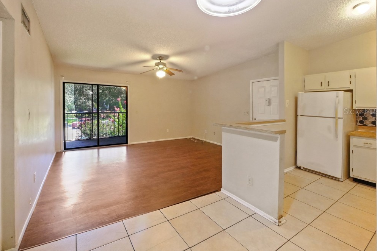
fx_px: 157
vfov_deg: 77.0
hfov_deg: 100.4
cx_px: 185
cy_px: 111
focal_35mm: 15
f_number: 4
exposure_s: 1/15
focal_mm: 7
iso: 3200
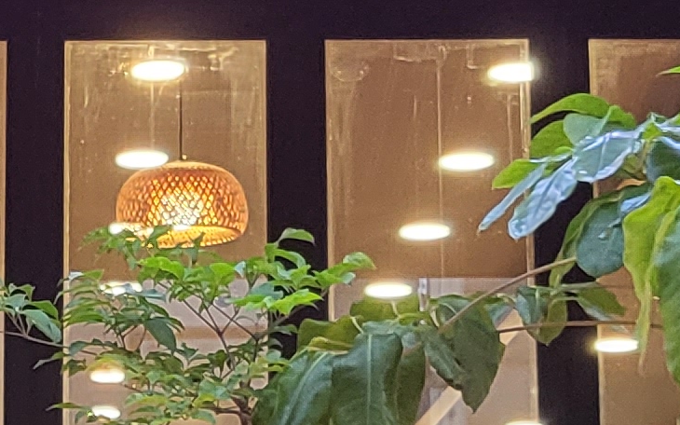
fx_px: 2798
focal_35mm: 151
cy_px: 308
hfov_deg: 13.5
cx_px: -129
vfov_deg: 8.7
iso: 250
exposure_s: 1/120
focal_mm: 4.25
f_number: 1.8
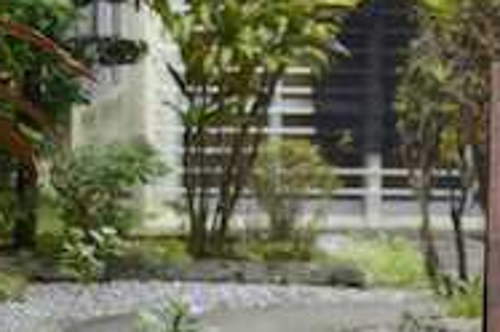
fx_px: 2080
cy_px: 183
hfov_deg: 13.7
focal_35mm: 150
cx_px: 203
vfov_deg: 9.1
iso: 1600
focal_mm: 26
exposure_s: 1/4000
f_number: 3.8
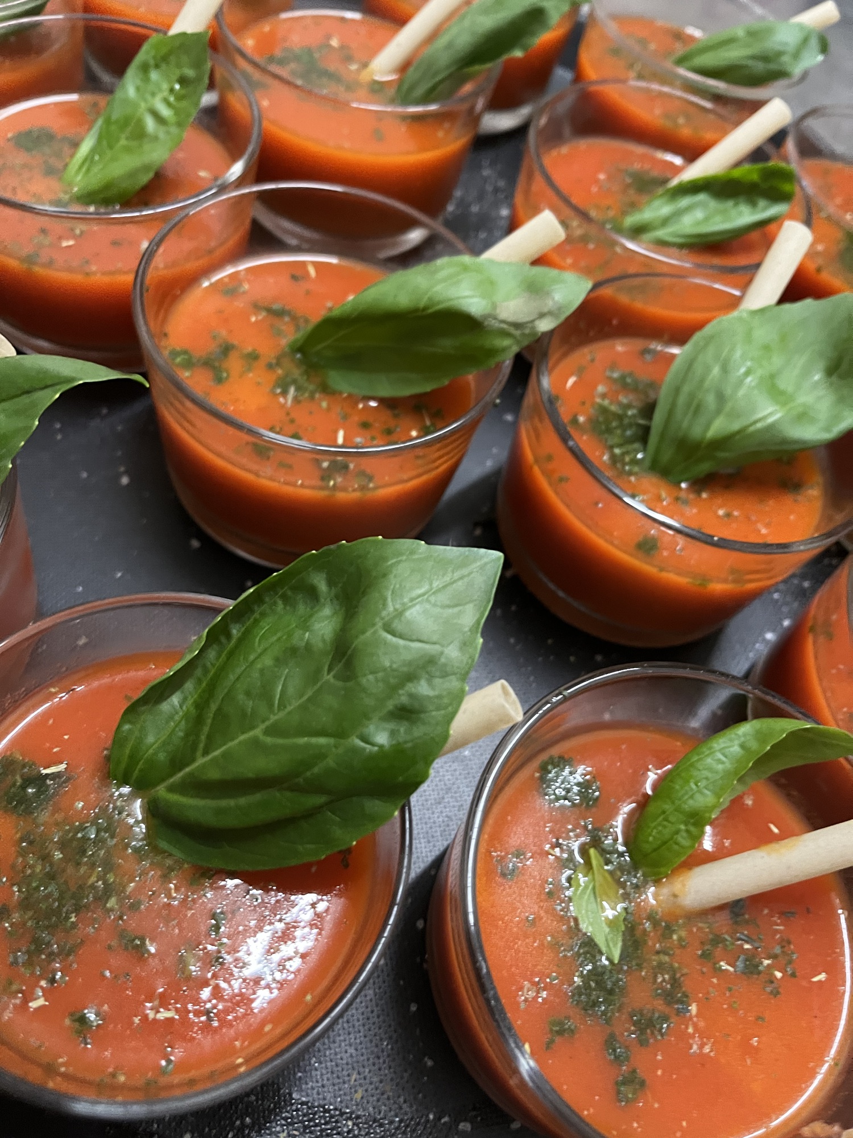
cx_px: 426
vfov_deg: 67.3
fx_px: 854
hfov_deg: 53.1
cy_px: 569
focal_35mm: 26
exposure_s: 1/33
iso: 500
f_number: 1.6
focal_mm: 5.1
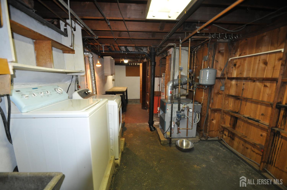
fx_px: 119
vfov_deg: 77.1
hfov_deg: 100.5
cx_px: 144
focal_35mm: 15
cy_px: 95
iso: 800
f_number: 3.5
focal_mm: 10
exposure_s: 1/60
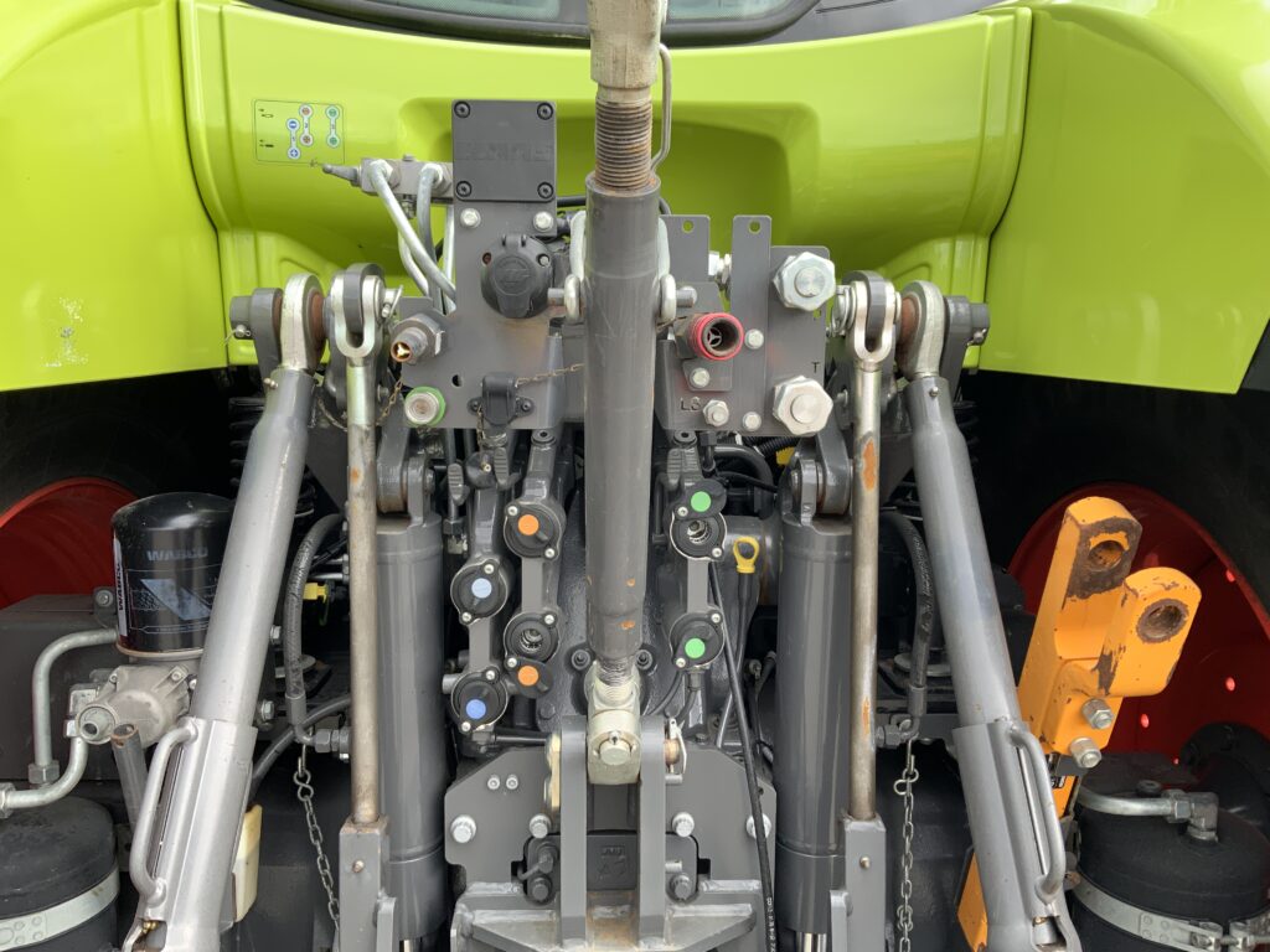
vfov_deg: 48.2
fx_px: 1064
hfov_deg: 61.7
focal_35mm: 29
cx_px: 635
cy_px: 476
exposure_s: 1/144
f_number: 1.8
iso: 16
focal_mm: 3
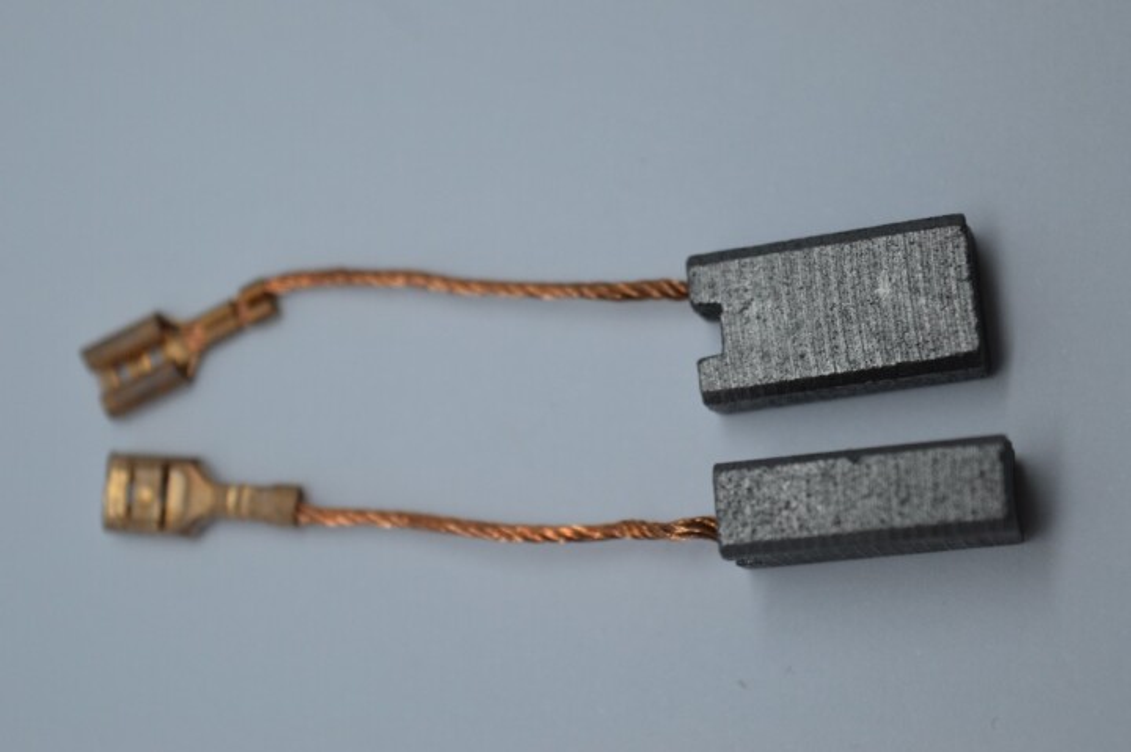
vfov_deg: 16.5
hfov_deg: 24.6
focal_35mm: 82
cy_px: 376
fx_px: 2590
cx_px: 566
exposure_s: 1/125
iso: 320
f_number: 5.6
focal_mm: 55
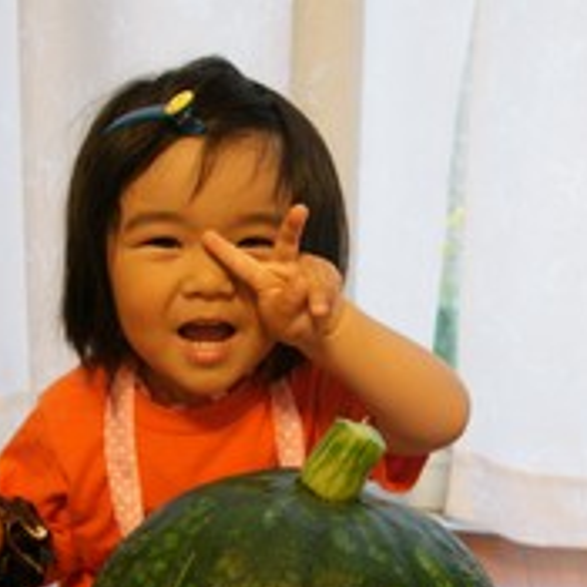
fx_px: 940
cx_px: 319
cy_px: 408
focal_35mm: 49
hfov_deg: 34.7
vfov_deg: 34.2
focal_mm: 16
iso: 800
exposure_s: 1/60
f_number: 3.5
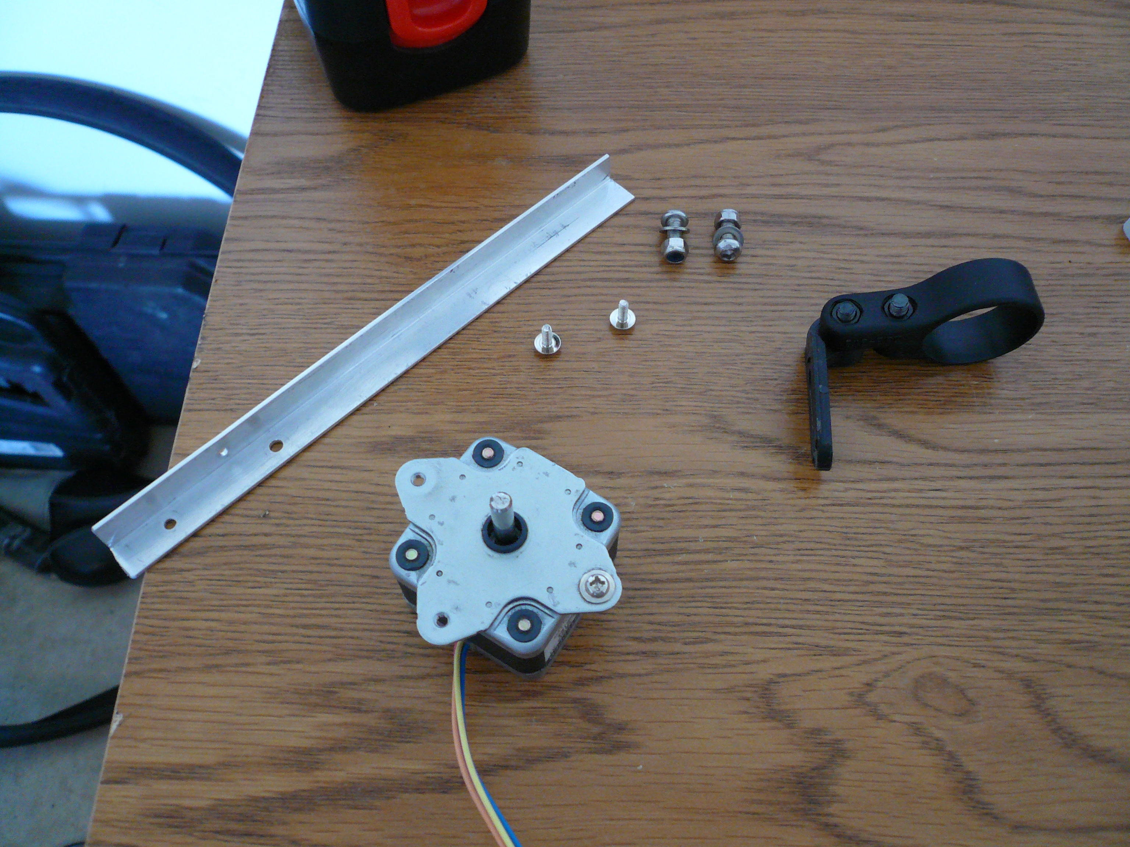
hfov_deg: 63.4
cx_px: 565
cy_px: 424
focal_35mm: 28
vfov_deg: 49.7
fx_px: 914
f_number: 2.8
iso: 200
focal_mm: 4.6
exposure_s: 1/8
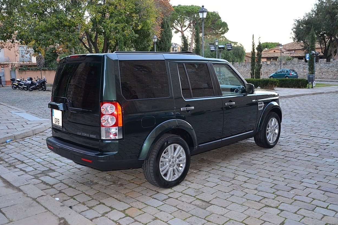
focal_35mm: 34
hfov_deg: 55.8
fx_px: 319
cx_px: 164
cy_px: 112
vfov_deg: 38.9
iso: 500
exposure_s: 1/60
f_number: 3.8
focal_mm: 22
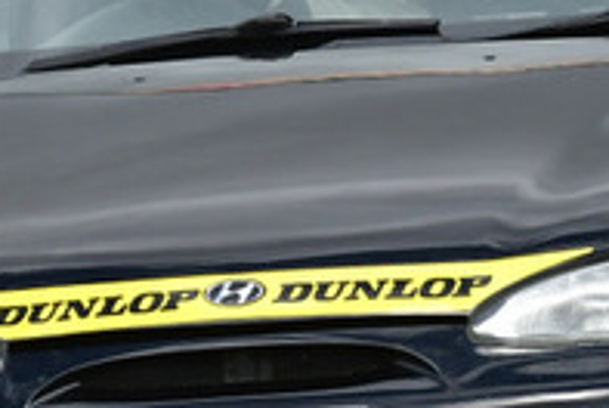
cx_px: 253
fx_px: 34053
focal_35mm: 2010
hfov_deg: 1.0
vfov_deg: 0.7
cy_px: 22
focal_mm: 330
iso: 640
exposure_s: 1/640
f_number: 10
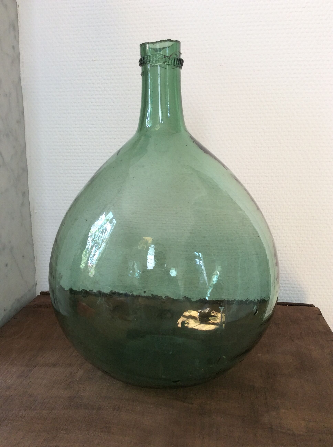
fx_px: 412
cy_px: 224
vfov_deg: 56.9
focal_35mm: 32
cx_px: 166
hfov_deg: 44.1
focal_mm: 3.3
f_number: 2.4
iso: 40
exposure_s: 1/33
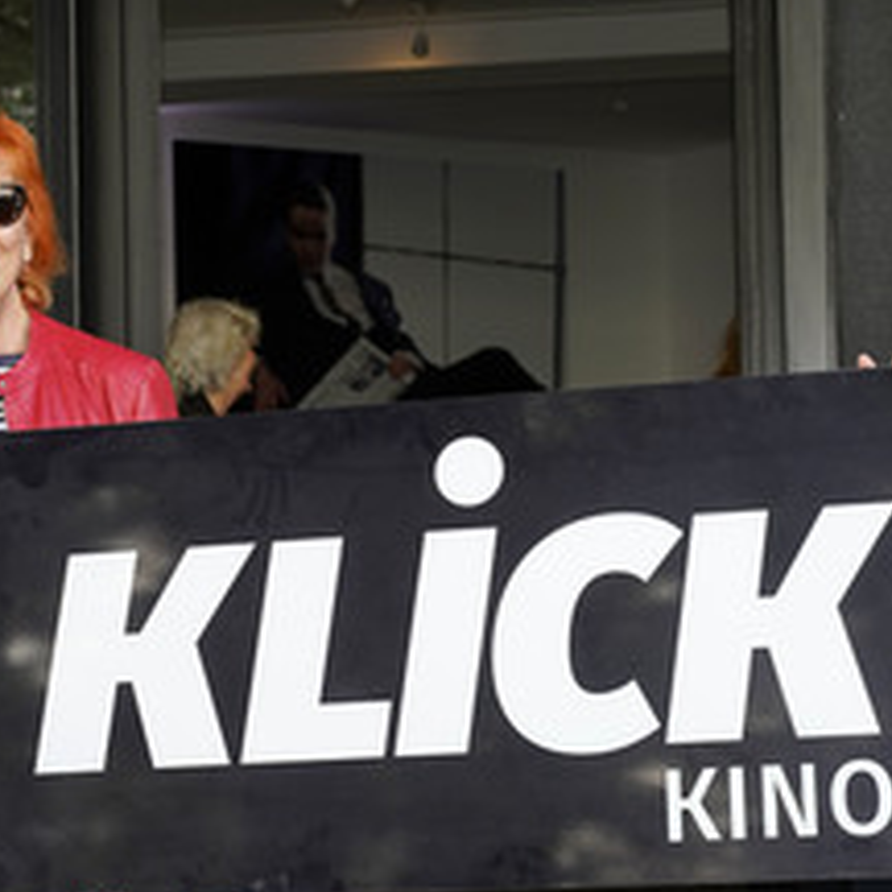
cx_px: 469
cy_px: 508
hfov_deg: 20.4
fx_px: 2478
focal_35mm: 85
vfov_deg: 20.4
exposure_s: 1/320
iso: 640
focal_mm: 48
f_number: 5.6
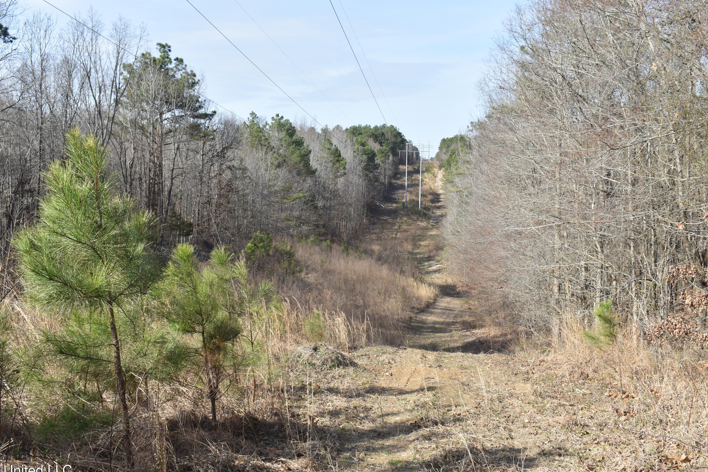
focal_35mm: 37
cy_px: 243
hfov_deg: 52.5
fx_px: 718
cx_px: 344
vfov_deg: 36.4
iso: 100
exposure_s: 1/200
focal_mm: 23
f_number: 8
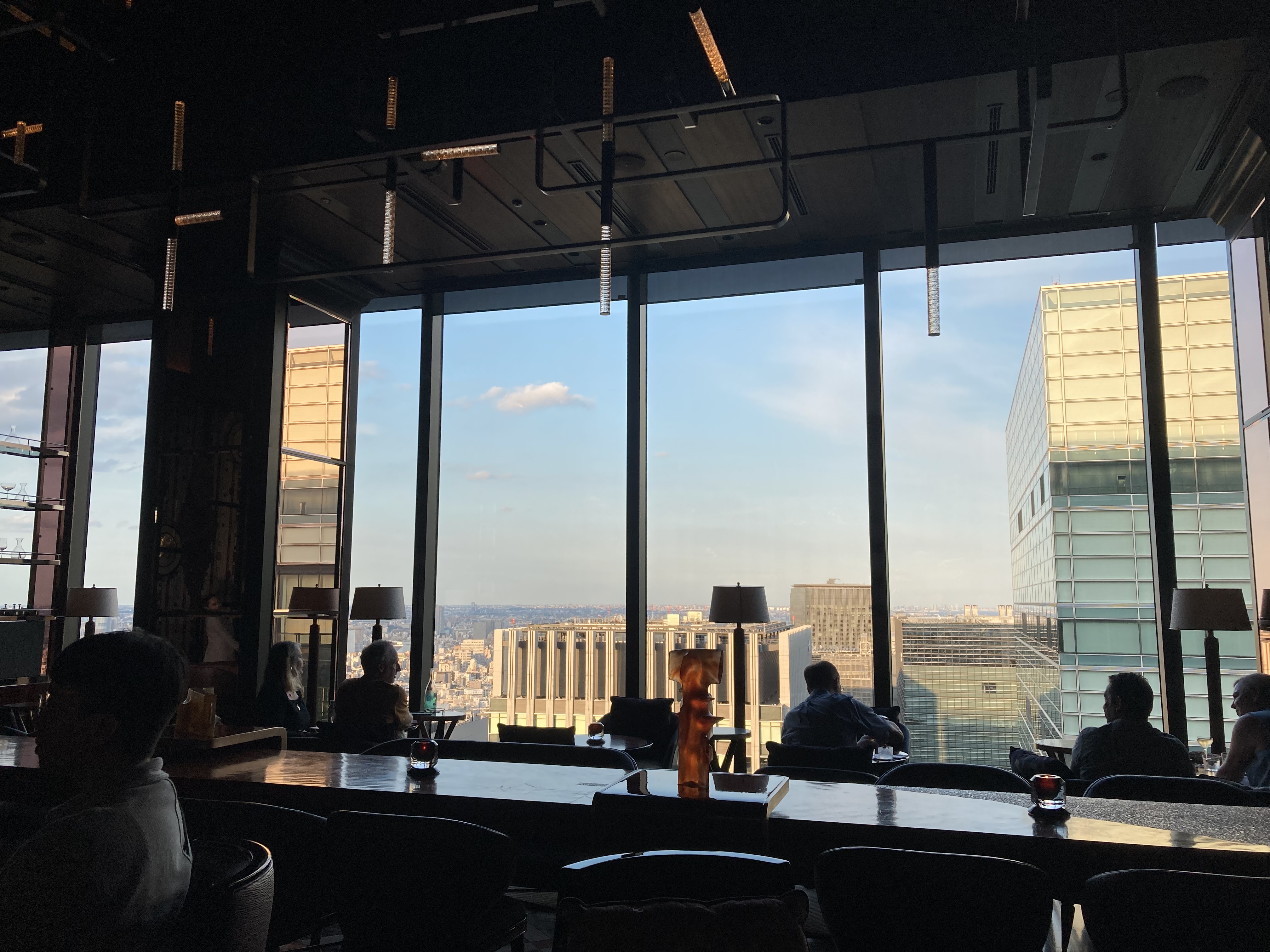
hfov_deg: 63.4
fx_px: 1027
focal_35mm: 28
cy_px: 476
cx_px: 635
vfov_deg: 49.7
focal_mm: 3.99
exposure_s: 1/322
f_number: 1.8
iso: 20
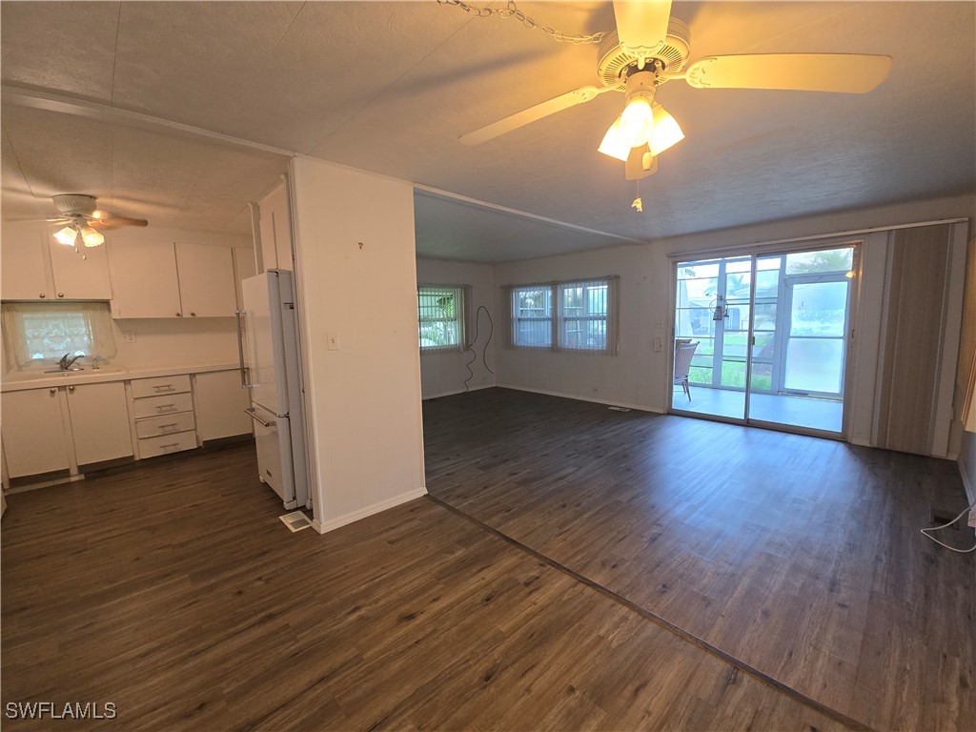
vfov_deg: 89.9
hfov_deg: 106.2
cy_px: 366
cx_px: 488
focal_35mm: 13
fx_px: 367
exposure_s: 1/60
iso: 200
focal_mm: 2.2
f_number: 2.2
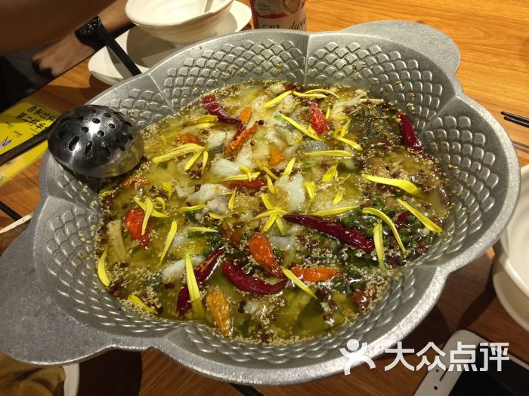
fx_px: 443
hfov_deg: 61.7
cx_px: 264
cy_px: 198
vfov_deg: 48.2
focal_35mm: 29
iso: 64
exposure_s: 1/17
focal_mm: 4.15
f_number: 2.2
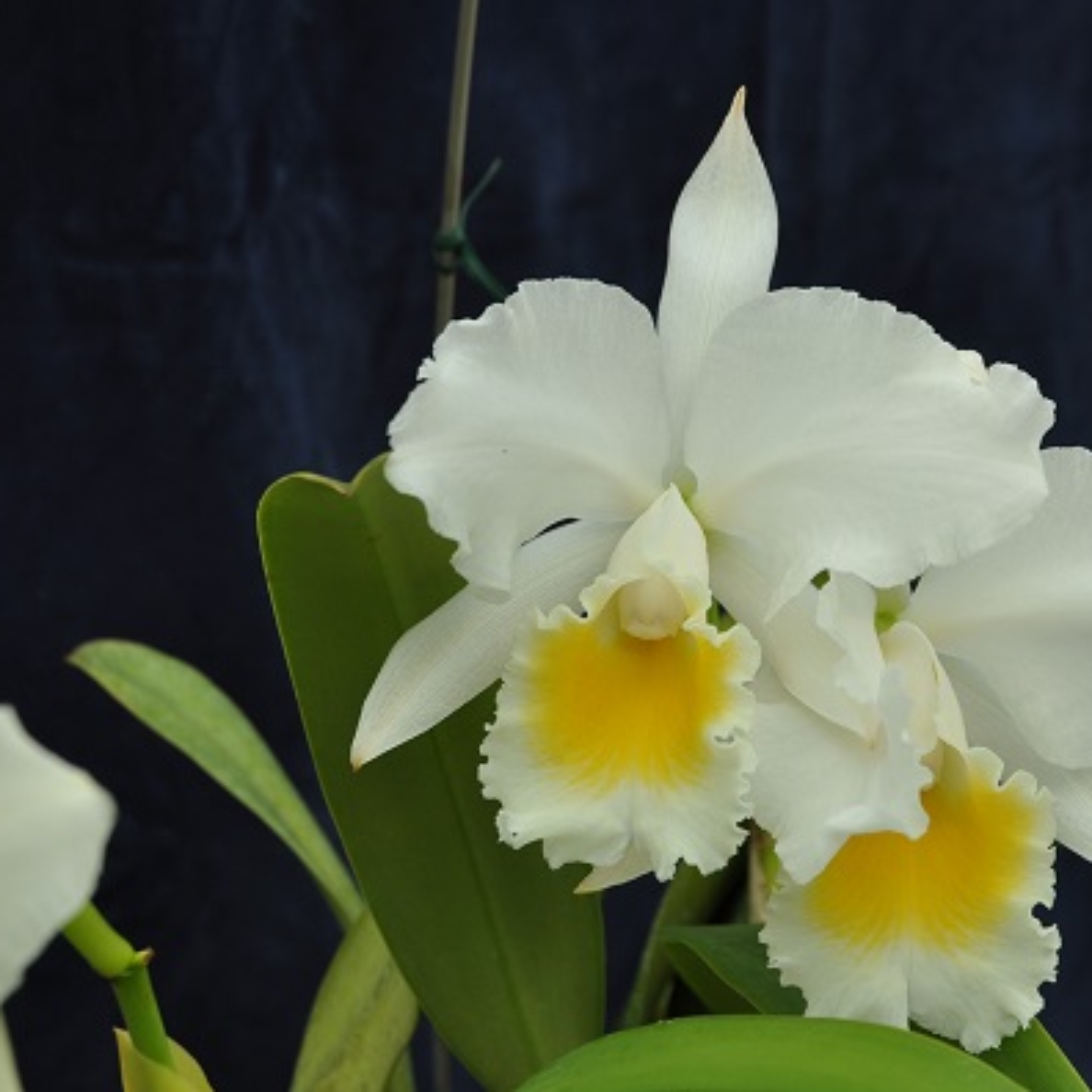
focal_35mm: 81
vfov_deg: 21.4
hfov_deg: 21.3
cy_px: 546
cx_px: 747
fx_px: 2891
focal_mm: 42
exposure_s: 1/160
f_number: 8
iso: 200
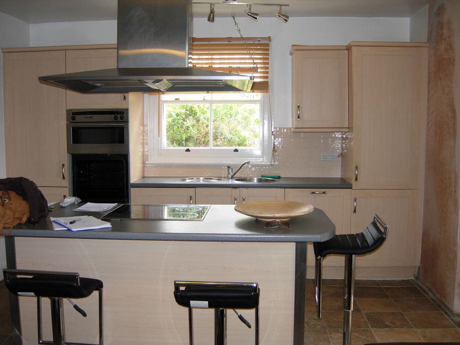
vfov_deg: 39.7
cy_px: 172
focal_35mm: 36
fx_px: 478
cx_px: 230
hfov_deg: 51.4
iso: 141
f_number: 2.7
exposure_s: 1/128
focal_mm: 7.5
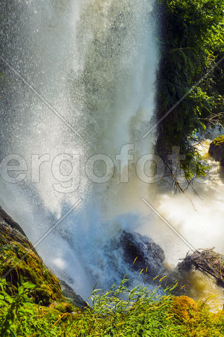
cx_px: 112
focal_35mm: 42
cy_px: 168
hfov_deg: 31.8
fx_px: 393
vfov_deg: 46.5
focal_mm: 28
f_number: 5.6
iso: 100
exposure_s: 1/500
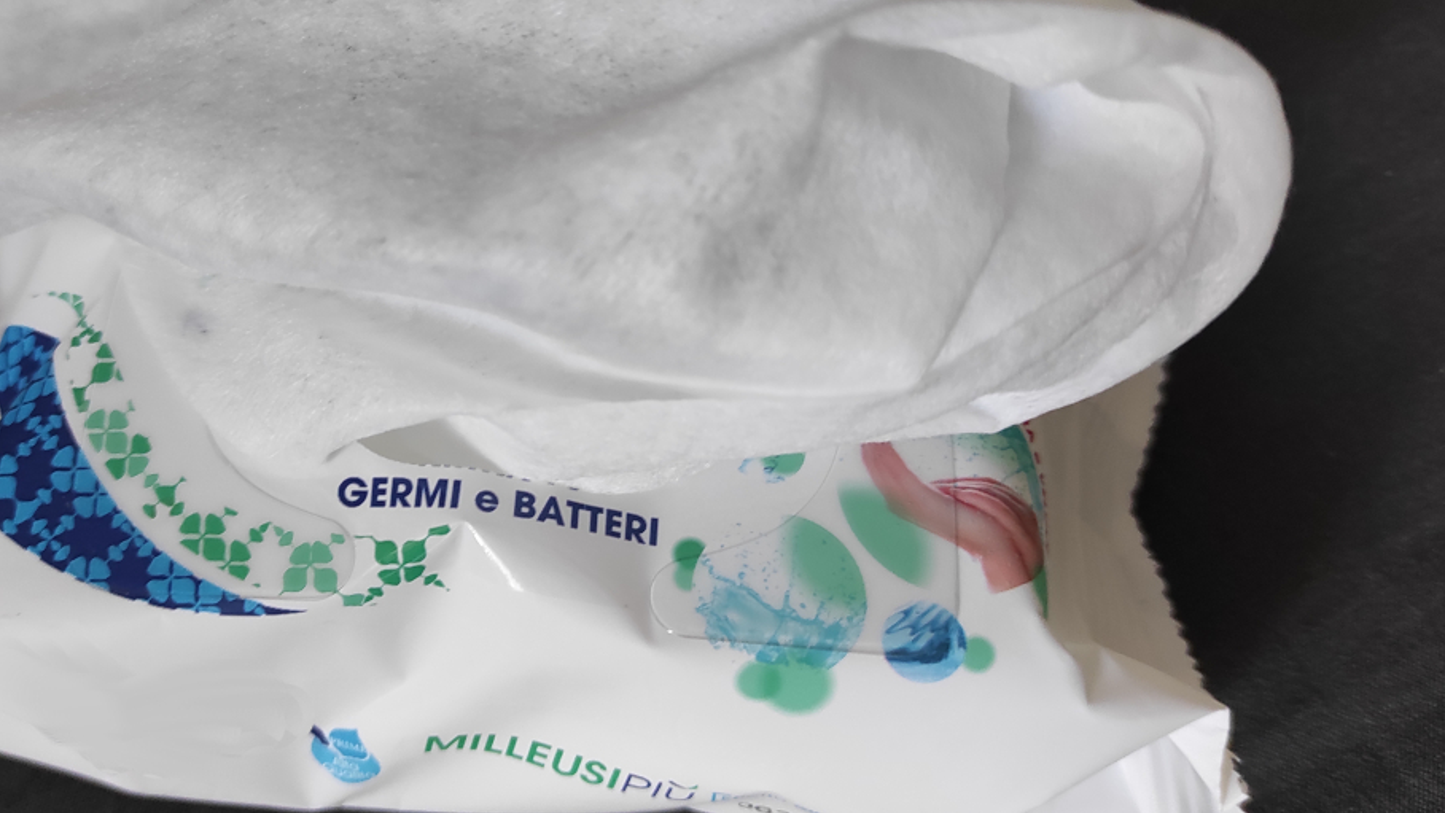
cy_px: 356
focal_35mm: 36
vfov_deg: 32.8
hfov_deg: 54.6
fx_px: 1380
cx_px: 530
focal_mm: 5.43
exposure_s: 1/33
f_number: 1.89
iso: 463
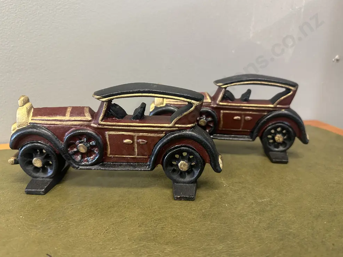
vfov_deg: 54.9
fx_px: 248
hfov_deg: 69.4
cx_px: 178
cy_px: 124
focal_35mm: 25
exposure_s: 1/50
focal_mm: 6.86
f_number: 1.78
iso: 320
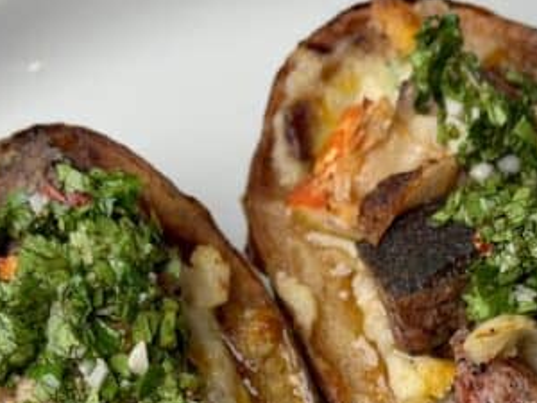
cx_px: 322
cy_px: 473
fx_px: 1908
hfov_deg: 16.0
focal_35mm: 123
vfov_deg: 11.8
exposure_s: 1/292
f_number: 1.78
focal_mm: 6.76
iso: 64
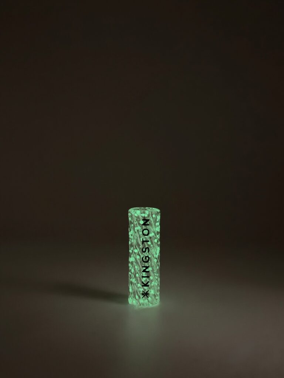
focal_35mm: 48
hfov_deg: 30.3
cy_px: 189
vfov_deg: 39.7
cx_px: 142
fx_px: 525
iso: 1000
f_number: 1.78
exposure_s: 1/15
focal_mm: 6.76
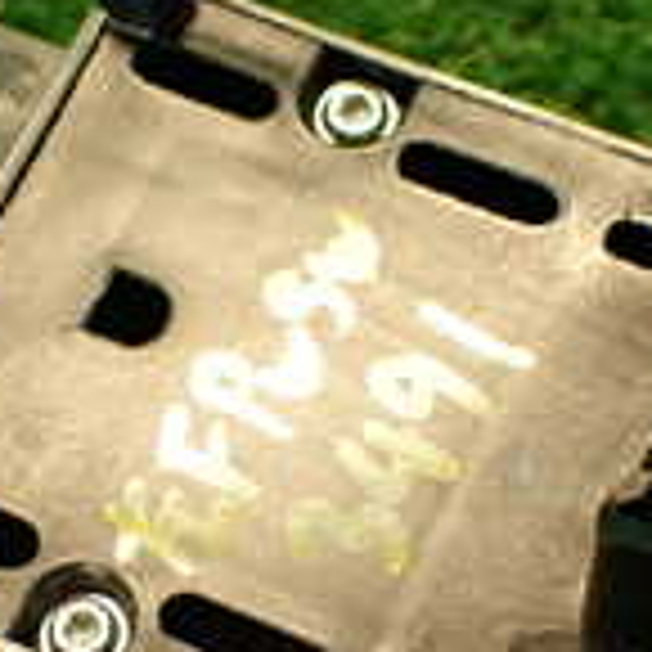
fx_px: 2493
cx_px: 202
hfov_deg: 14.9
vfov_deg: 14.8
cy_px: 526
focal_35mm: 117
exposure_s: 1/30
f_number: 2.4
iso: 200
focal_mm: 5.79
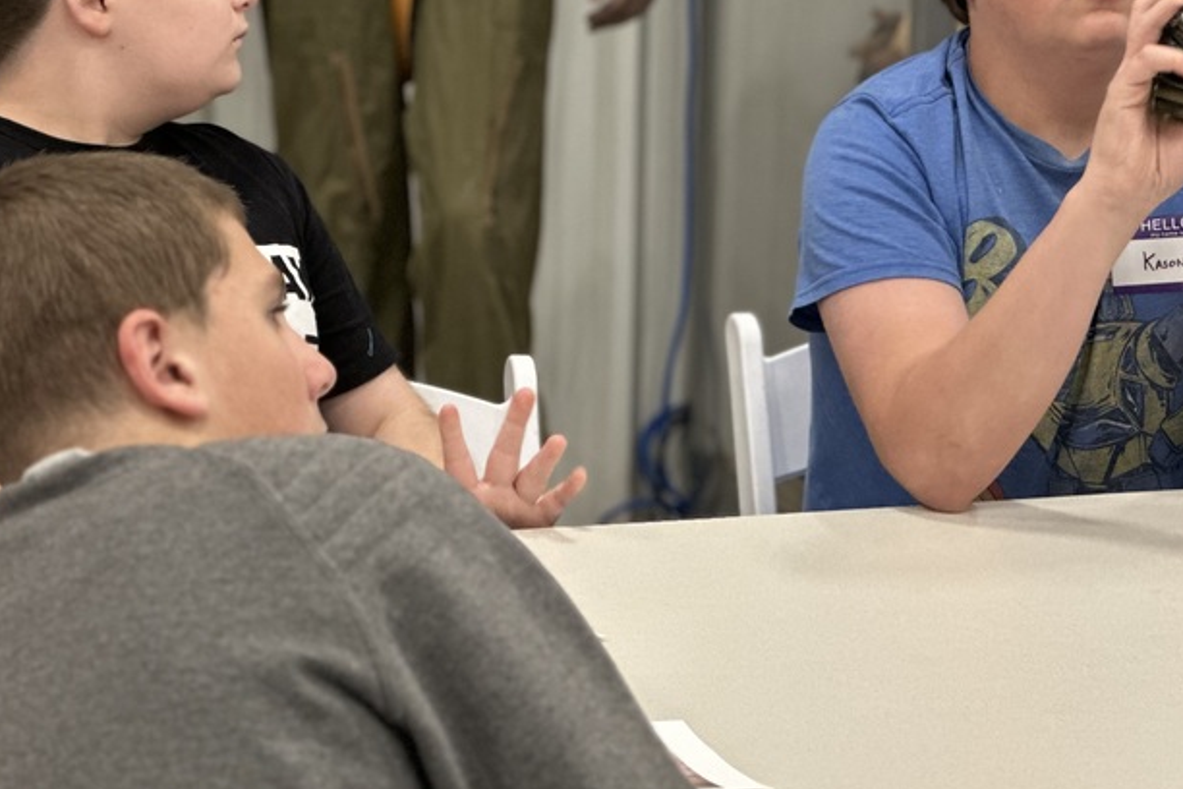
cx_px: 632
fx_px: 4403
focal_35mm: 134
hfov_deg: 15.3
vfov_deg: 10.2
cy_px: 104
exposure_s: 1/62
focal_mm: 9
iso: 250
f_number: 2.8
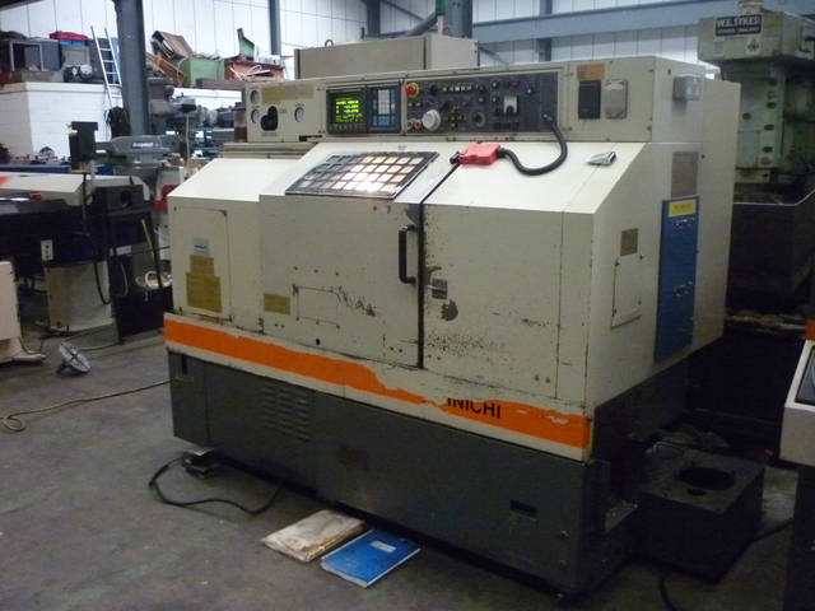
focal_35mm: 33
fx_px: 777
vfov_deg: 42.9
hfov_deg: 55.4
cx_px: 408
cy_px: 306
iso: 800
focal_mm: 5.5
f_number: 2.8
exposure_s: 1/8
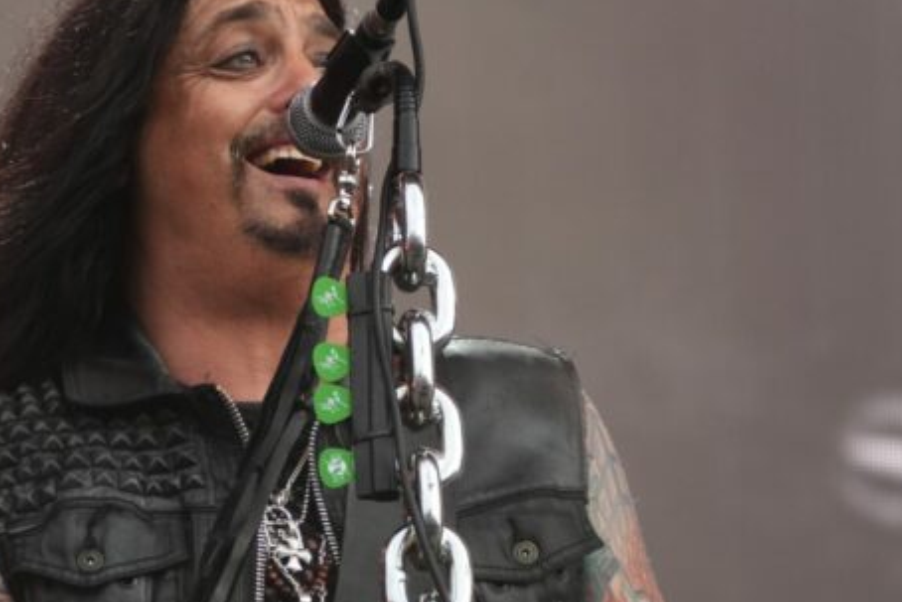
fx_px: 12456
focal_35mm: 497
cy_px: 393
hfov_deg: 4.1
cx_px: 201
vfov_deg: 2.8
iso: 640
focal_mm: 196
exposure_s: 1/320
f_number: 6.3
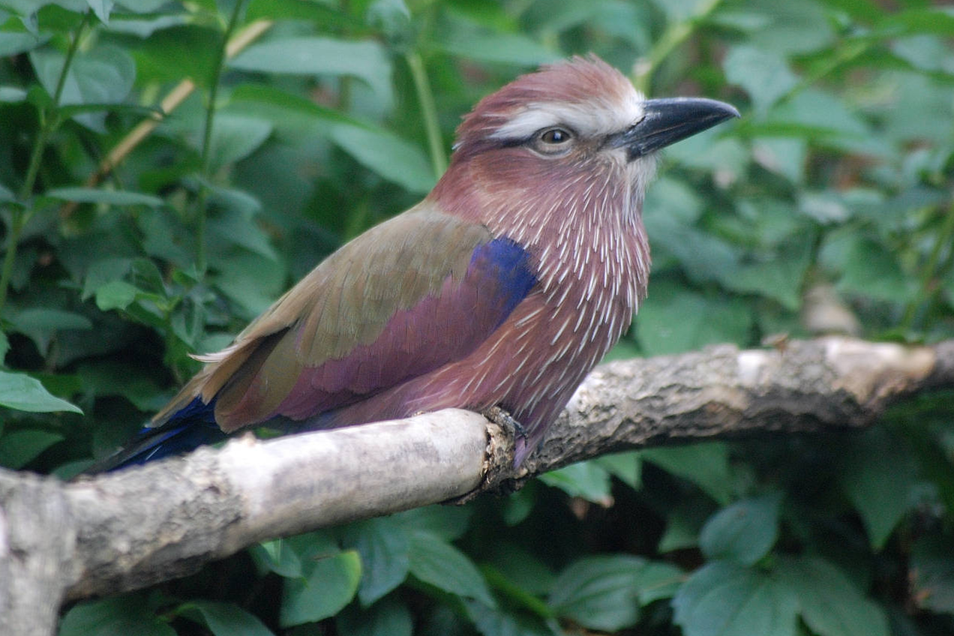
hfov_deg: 5.5
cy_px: 304
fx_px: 9990
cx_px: 416
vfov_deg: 3.6
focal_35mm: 377
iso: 800
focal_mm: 200
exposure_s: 1/160
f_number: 5.6
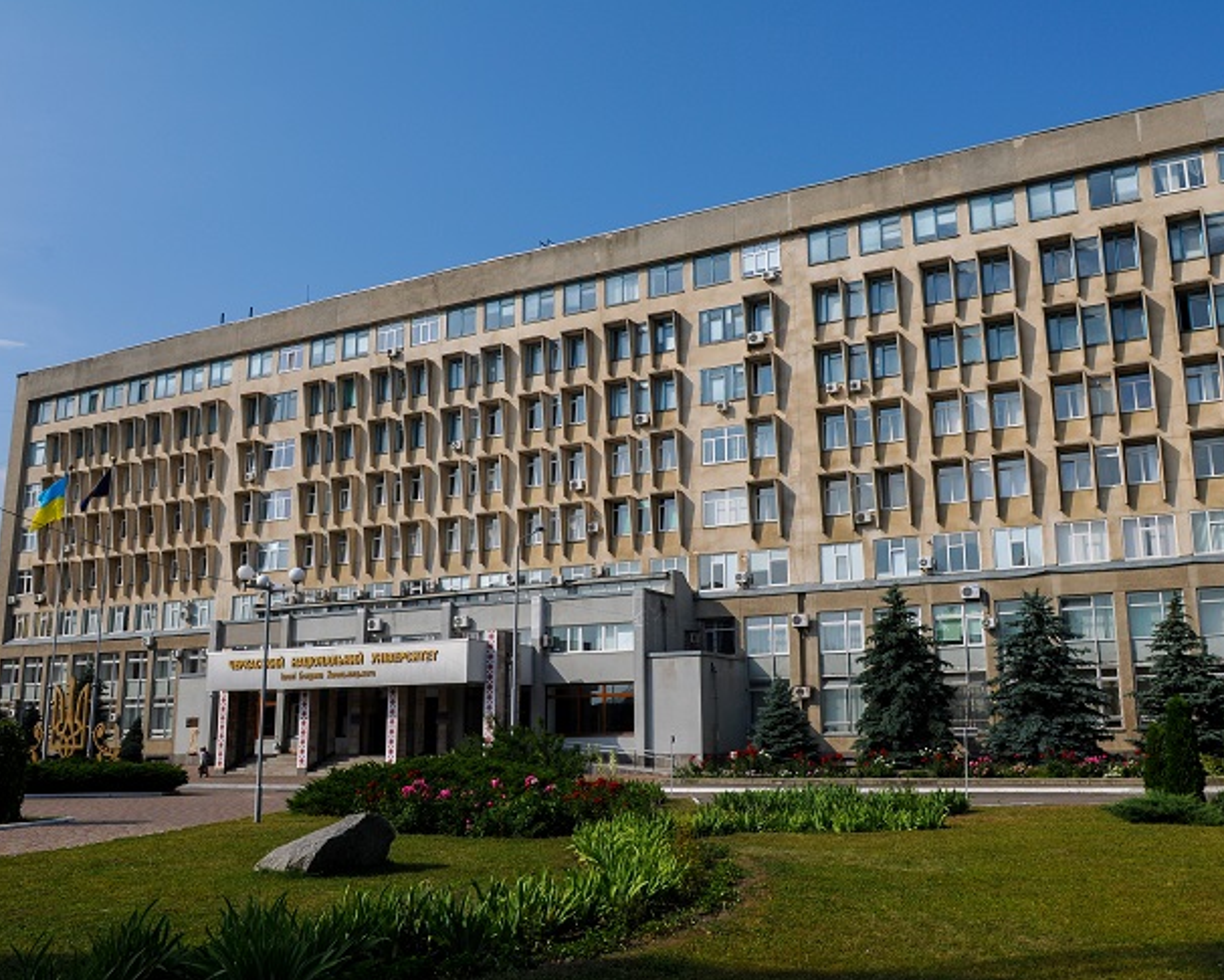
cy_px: 497
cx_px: 652
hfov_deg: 59.4
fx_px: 1072
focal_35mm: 30
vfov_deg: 49.1
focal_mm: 17
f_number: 9
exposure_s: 1/320
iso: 100
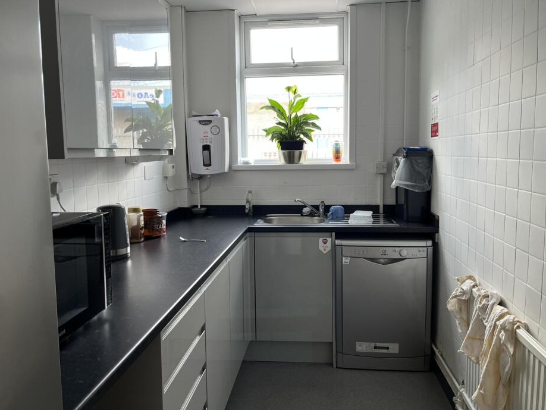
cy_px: 199
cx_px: 279
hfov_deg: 61.6
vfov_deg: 48.2
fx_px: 458
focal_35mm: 29
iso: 80
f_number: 1.6
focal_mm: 5.1
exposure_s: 1/100
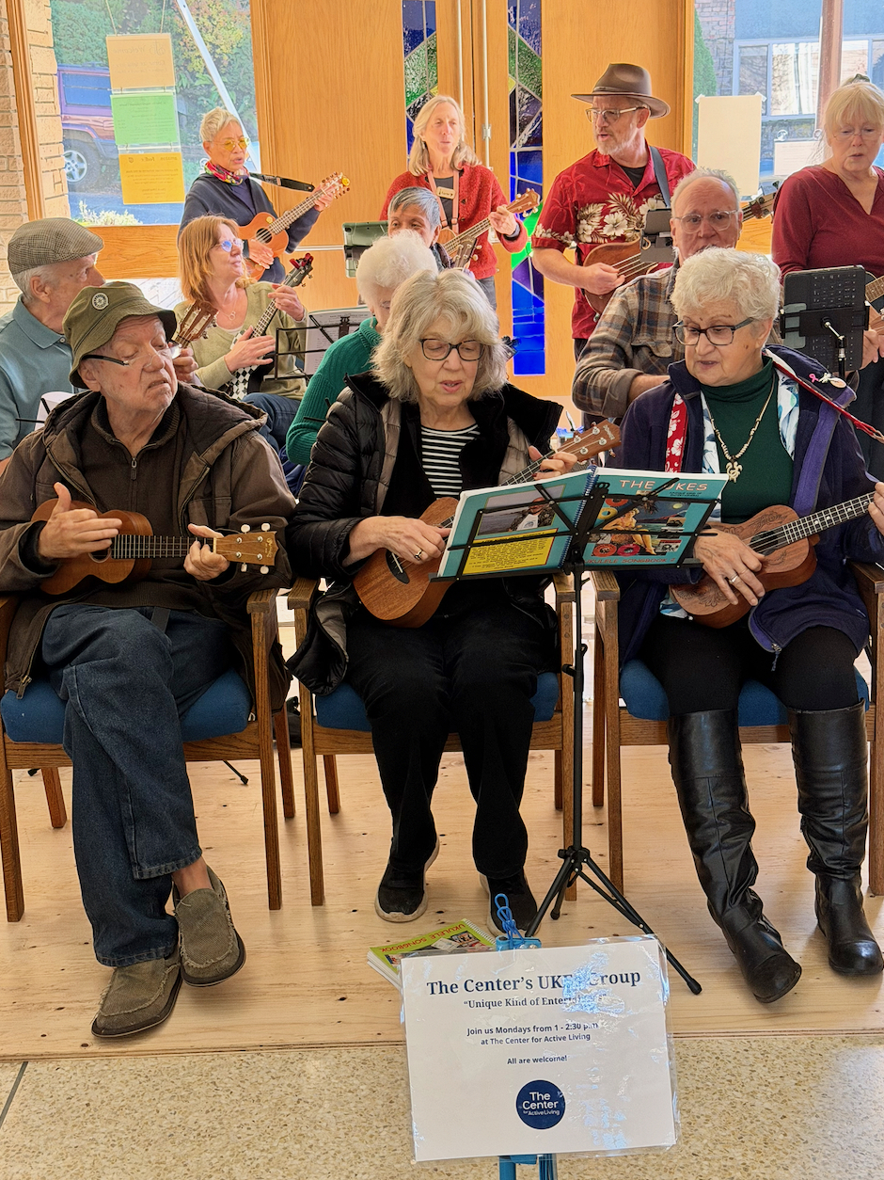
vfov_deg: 38.9
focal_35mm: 49
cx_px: 440
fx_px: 1669
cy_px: 592
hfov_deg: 29.7
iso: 250
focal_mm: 6.76
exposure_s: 1/120
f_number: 1.78
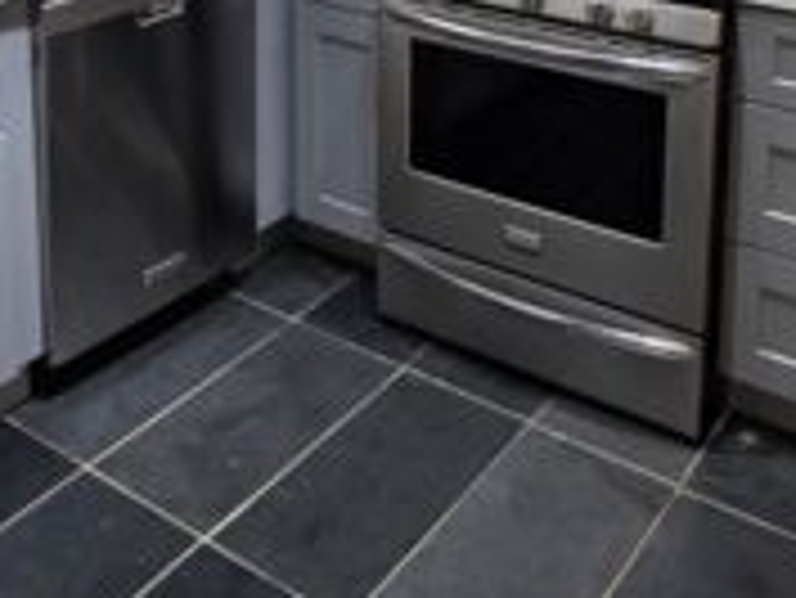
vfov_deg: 26.9
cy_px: -144
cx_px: 387
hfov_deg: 40.4
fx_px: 1082
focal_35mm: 47
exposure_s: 1/60
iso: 200
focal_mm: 2.2
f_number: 2.2
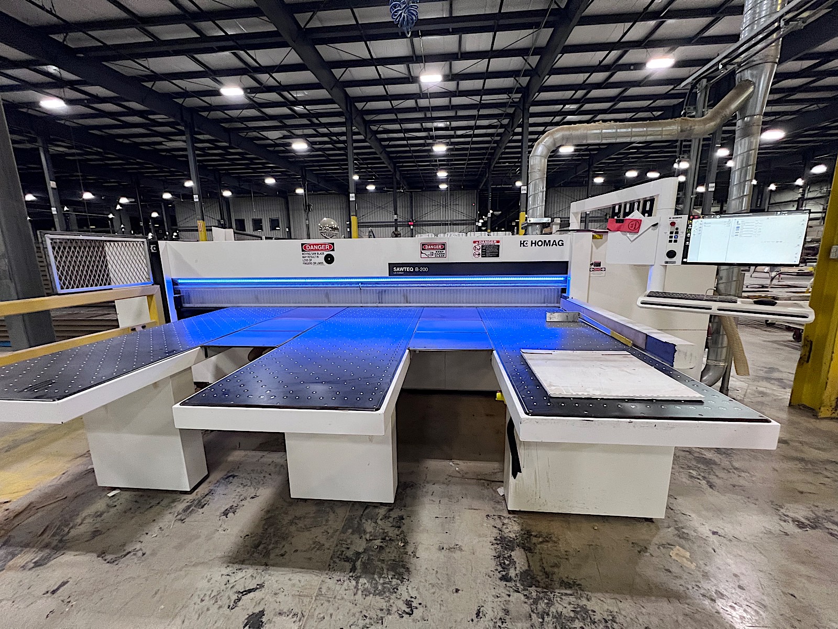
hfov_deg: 106.2
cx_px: 419
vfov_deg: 89.9
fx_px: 315
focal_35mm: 13
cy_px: 314
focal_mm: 1.57
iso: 250
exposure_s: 1/60
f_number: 1.8
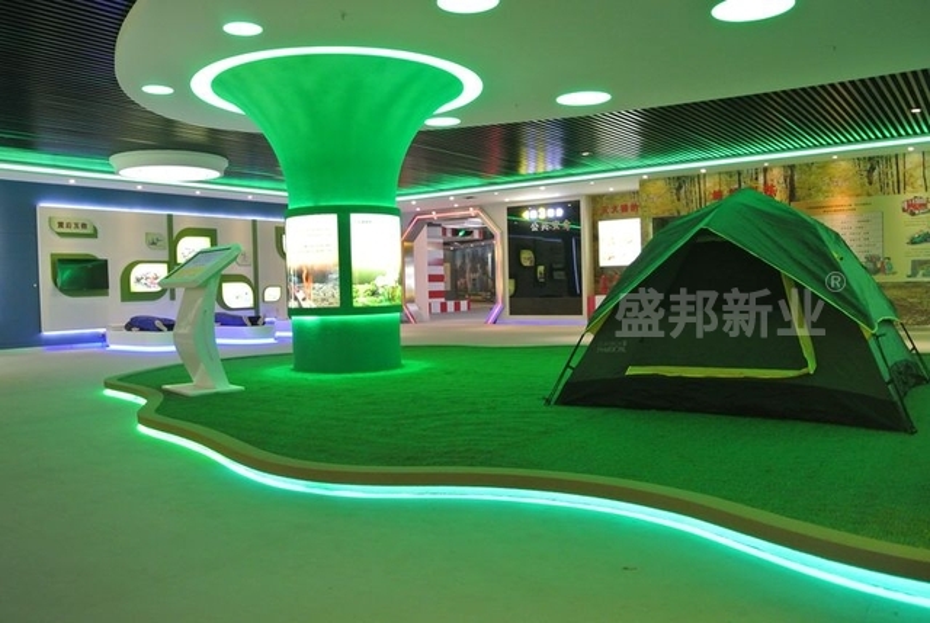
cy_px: 312
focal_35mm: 29
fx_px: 750
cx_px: 465
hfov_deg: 63.6
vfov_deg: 45.1
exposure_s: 1/30
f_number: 3.5
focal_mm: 11
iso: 640
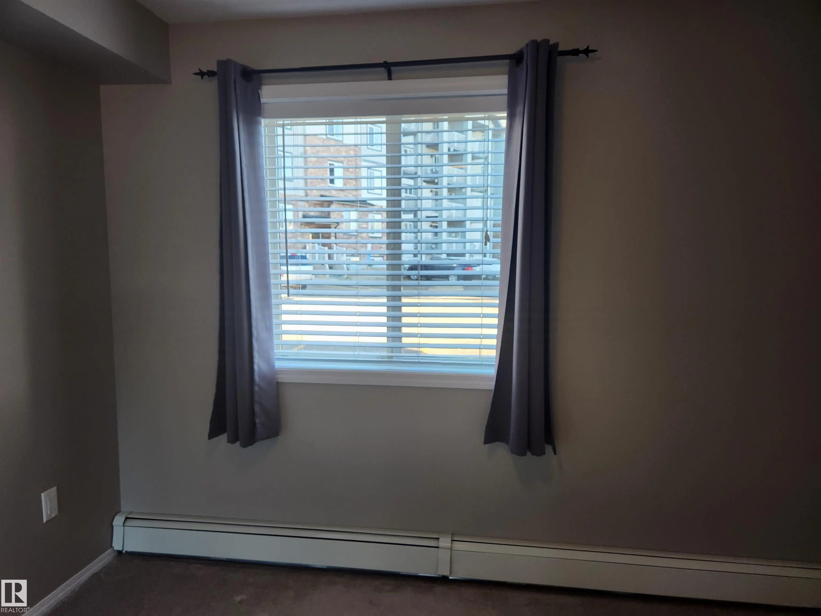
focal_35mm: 23
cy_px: 308
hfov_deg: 73.9
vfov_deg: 58.9
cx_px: 410
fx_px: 545
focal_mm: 5.4
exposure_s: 1/120
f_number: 1.8
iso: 200
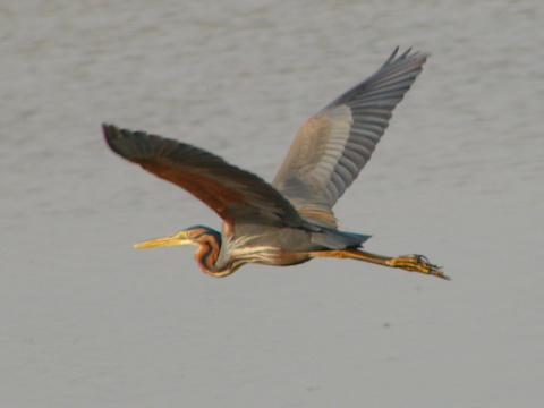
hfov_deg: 4.6
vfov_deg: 3.4
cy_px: 204
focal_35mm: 432
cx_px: 272
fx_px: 6789
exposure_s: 1/400
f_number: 5.2
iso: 50
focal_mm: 72
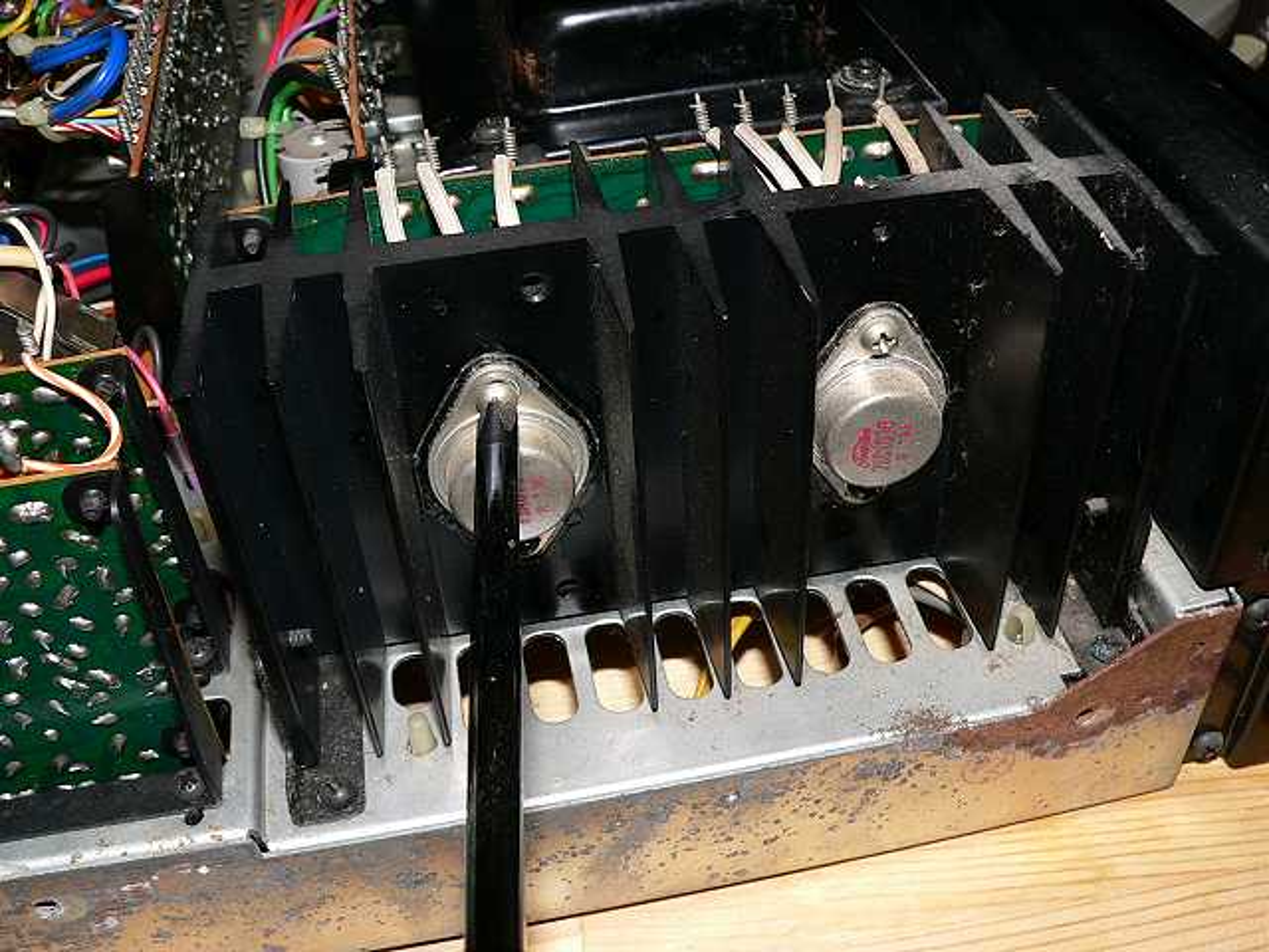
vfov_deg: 39.7
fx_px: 1320
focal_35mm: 36
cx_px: 634
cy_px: 476
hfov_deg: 51.4
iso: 100
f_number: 4
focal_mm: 6
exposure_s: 1/60
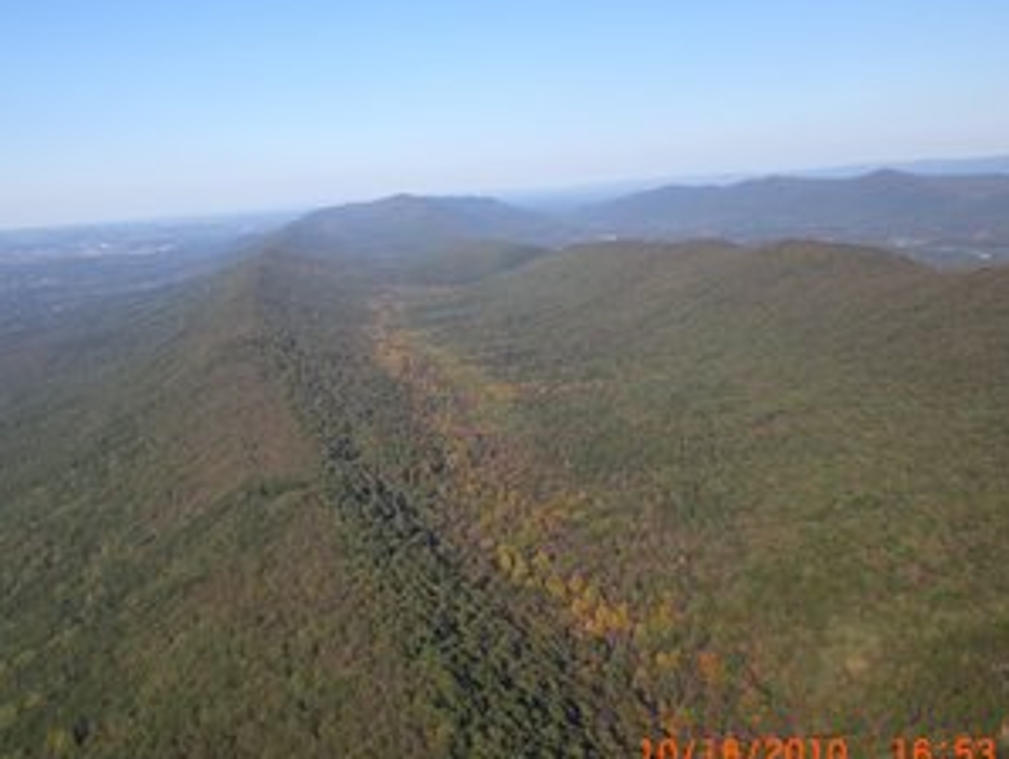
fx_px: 1488
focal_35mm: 51
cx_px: 400
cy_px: 349
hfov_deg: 37.3
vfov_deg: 28.6
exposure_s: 1/500
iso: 50
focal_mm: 6.3
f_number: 4.4
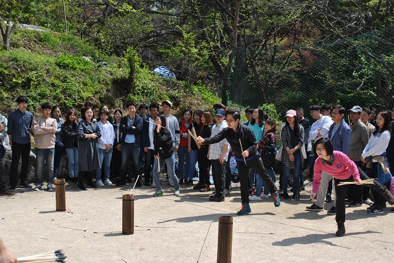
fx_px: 493
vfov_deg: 29.9
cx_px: 197
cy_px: 132
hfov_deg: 43.6
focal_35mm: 45
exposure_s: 1/250
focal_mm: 30
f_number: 8
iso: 100
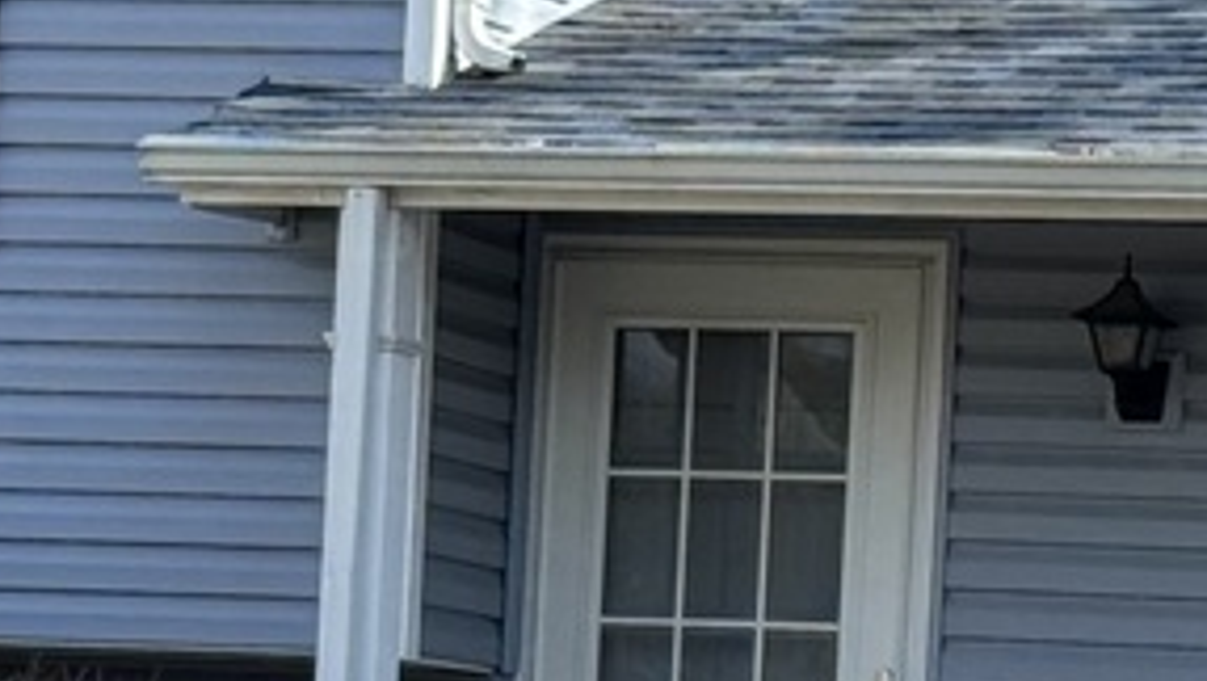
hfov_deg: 8.1
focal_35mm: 262
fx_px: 8392
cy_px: 757
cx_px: 1615
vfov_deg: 4.6
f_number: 1.78
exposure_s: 1/1193
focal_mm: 6.86
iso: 64
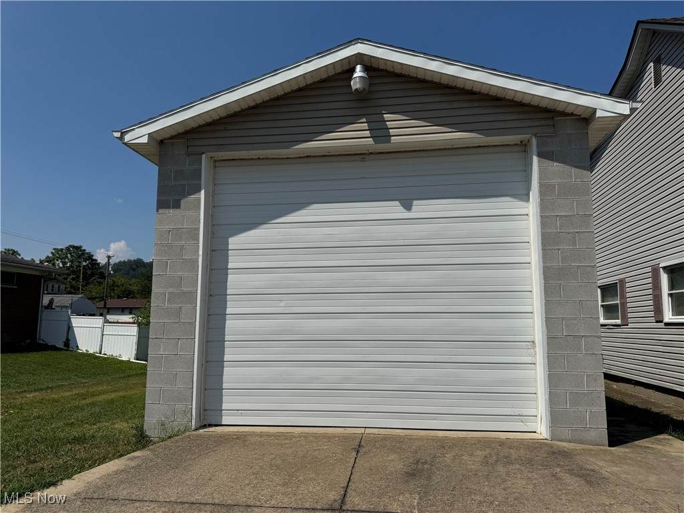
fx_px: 474
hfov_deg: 71.6
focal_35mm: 24
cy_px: 256
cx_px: 342
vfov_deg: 56.8
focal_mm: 6.76
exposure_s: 1/12346
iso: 80
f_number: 1.78
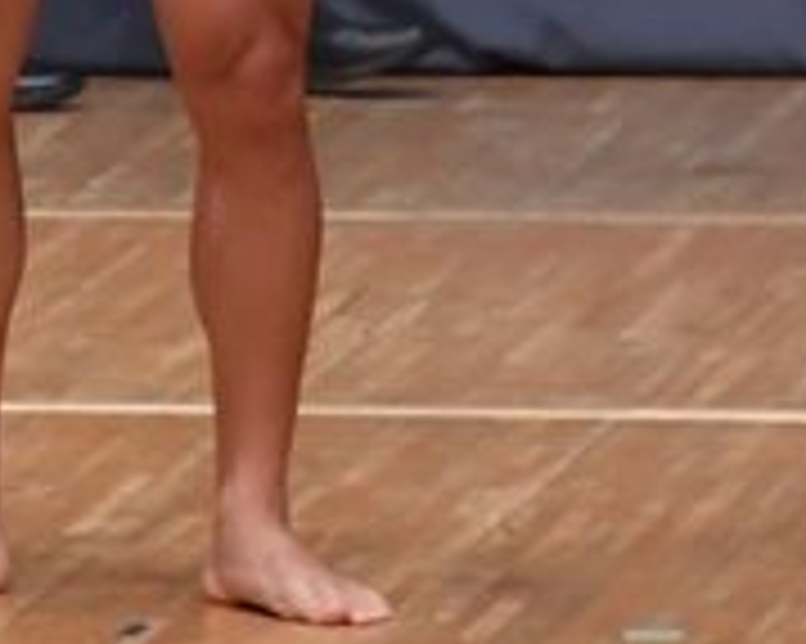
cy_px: -405
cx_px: -552
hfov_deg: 1.8
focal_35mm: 1099
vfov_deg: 1.4
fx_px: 26202
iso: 6400
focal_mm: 180
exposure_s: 1/400
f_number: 5.6
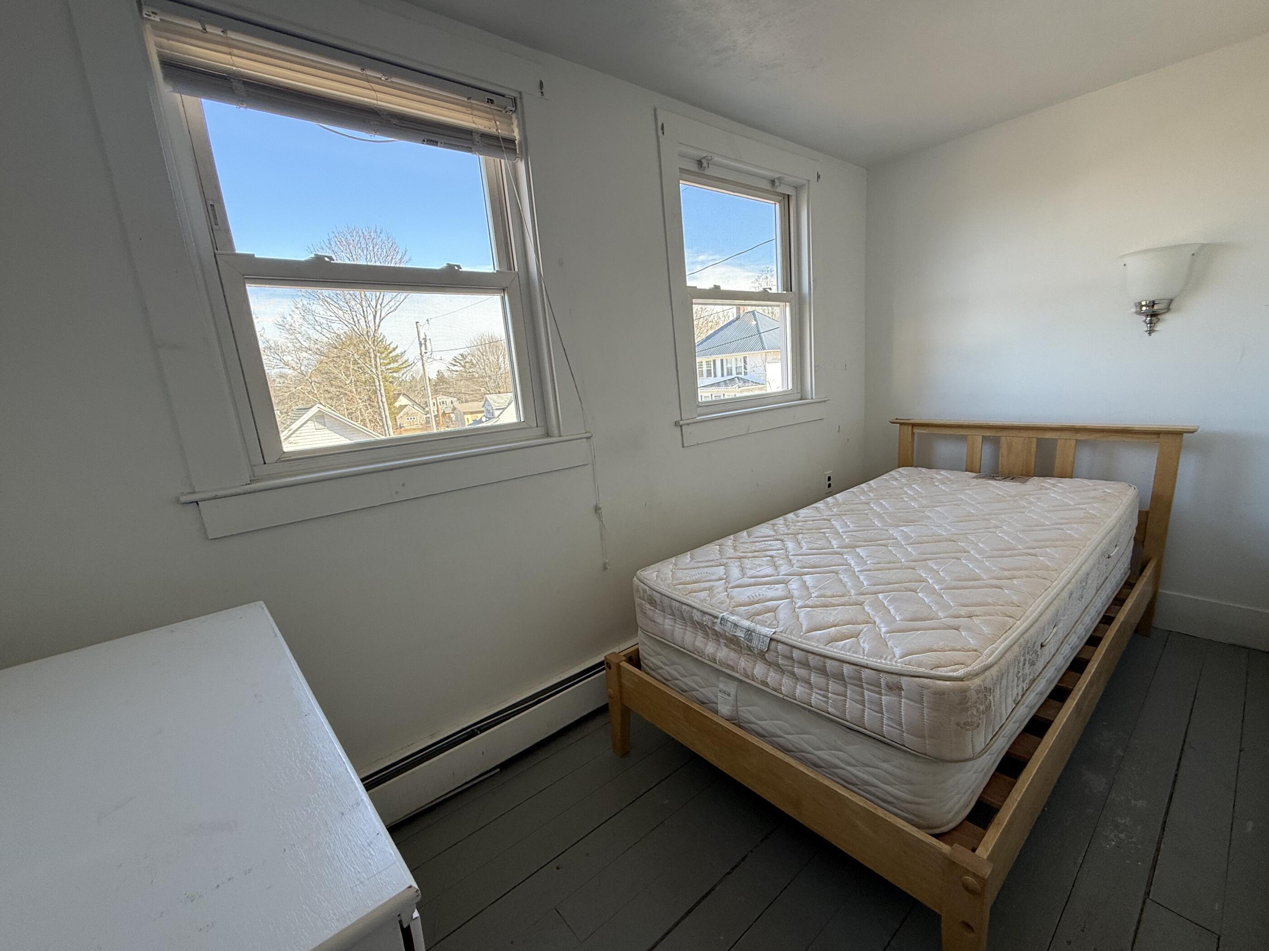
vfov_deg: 81.7
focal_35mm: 15
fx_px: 550
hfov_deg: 98.1
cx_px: 662
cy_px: 495
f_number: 2.2
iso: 64
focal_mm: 2.22
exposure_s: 1/118
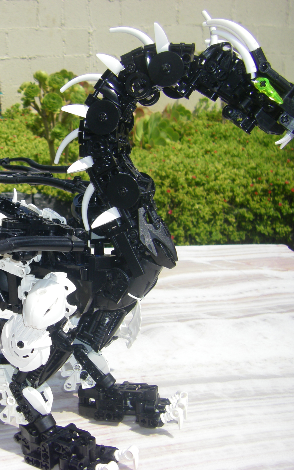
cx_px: 18
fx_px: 692
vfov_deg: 37.5
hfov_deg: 23.2
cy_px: 236
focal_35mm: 54
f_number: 7
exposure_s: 1/250
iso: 64
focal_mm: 6.3
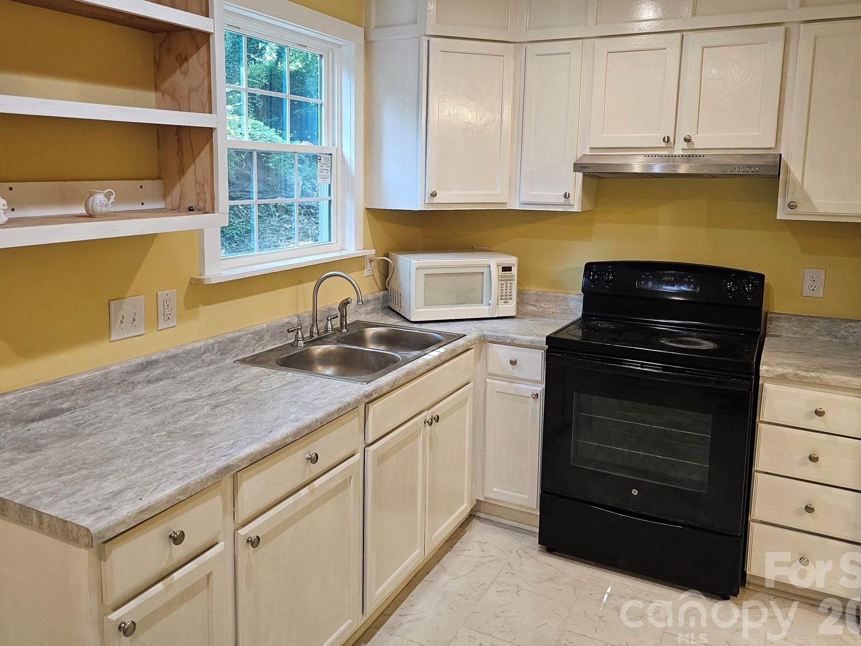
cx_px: 404
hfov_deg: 63.4
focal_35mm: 28
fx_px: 697
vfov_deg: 49.5
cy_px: 260
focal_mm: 6.3
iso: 200
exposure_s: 1/120
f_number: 1.7
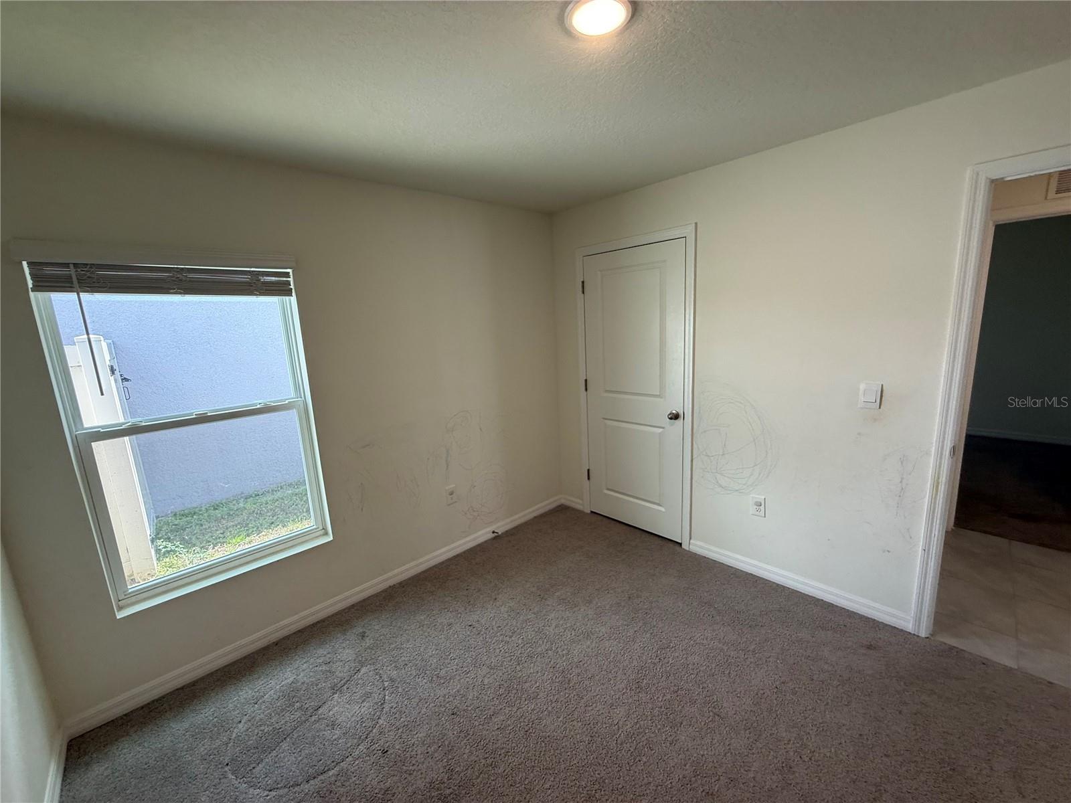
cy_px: 402
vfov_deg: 85.7
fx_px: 433
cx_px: 536
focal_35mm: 14
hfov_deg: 102.1
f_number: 2.2
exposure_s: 1/120
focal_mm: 2.22
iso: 125
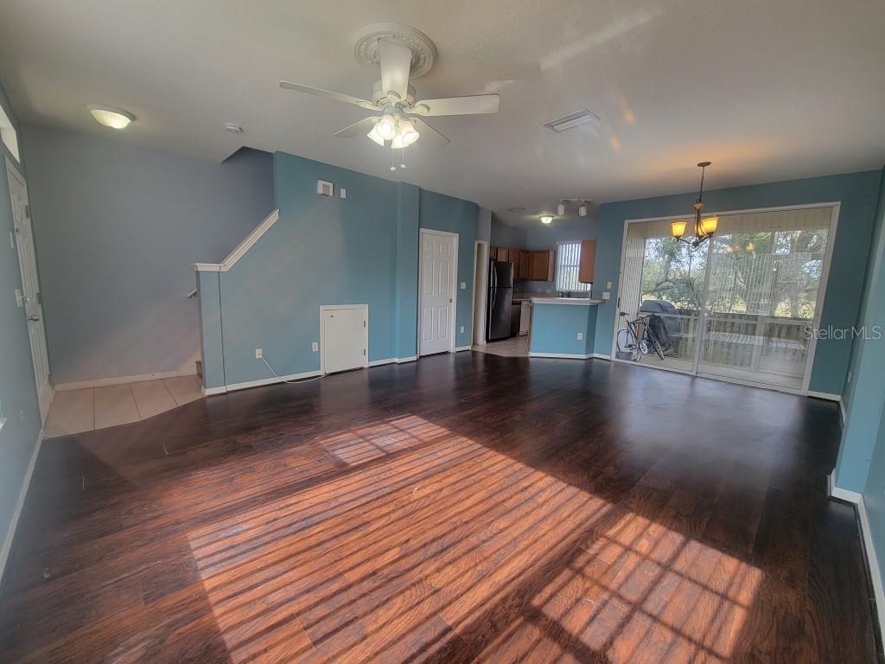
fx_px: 332
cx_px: 442
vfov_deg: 89.9
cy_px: 332
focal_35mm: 13
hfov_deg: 106.2
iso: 50
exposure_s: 1/60
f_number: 2.2
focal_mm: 2.2
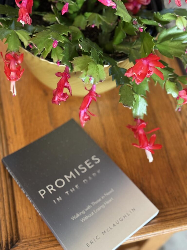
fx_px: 346
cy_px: 125
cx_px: 94
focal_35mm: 48
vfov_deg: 39.7
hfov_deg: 30.3
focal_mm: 6.76
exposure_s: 1/60
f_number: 1.78
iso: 250
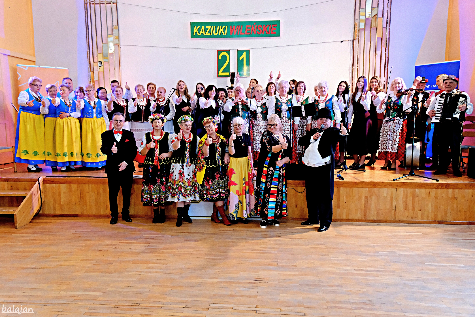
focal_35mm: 30
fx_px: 396
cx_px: 238
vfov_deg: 43.6
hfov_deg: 61.9
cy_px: 158
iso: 3200
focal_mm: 20
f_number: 4
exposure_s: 1/128
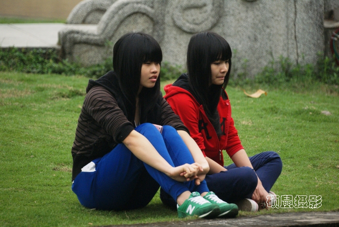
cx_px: 170
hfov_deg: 2.7
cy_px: 114
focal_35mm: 750
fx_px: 7068
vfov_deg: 1.8
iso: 400
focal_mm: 500
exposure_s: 1/800
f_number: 8
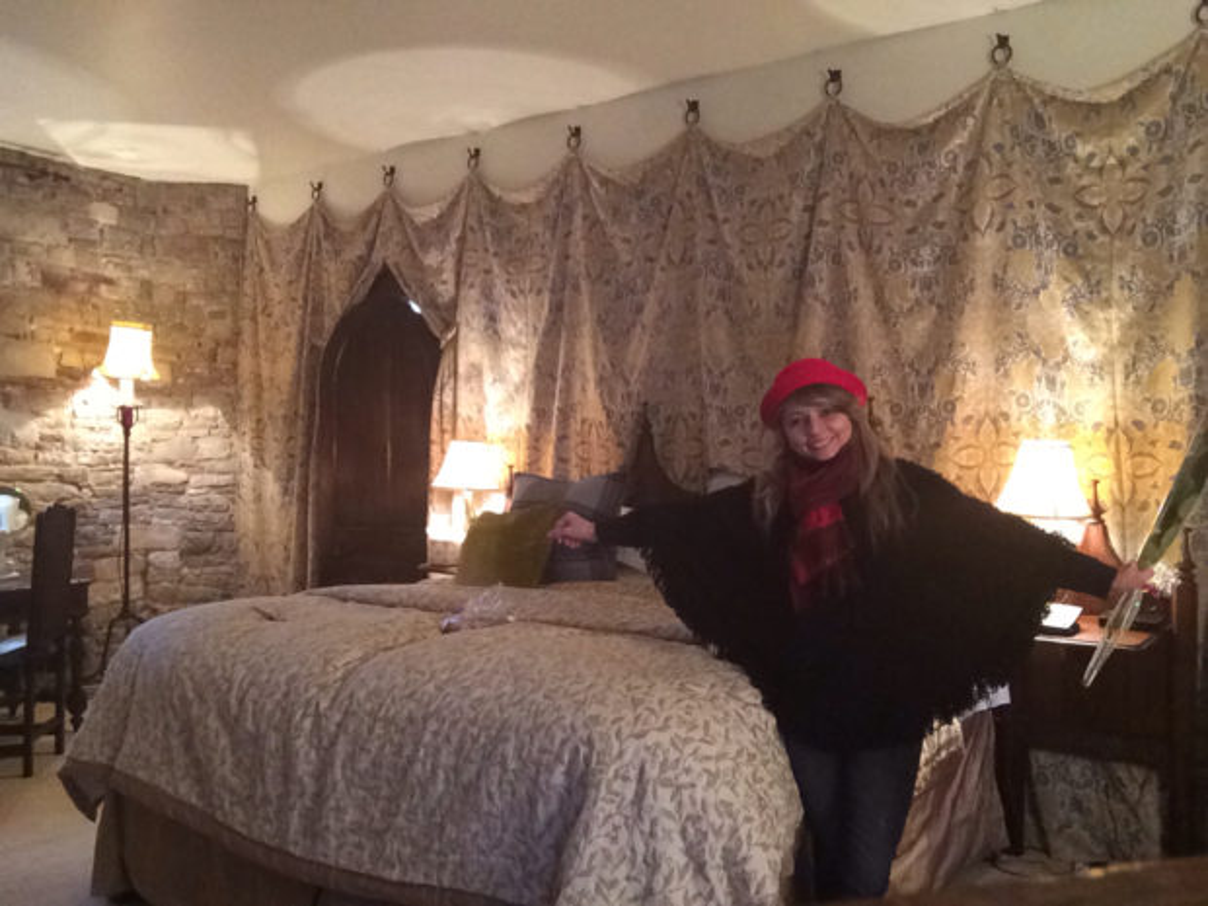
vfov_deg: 42.9
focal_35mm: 33
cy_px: 453
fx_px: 1152
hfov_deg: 55.4
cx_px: 604
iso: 800
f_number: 2.4
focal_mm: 2.15
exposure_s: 1/17
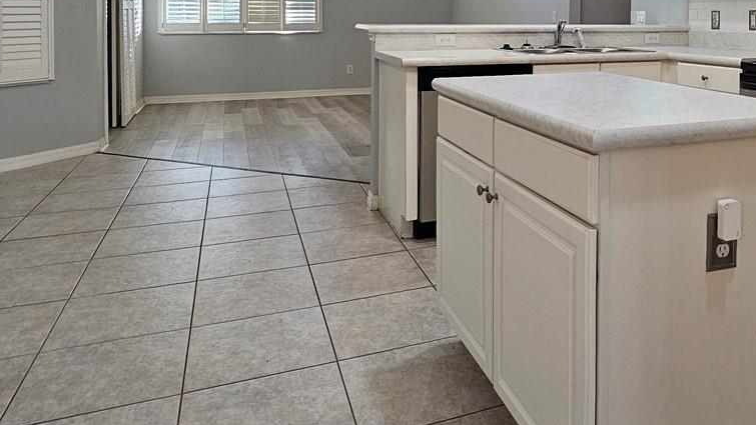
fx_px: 601
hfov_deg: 61.5
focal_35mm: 30
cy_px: 27
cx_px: 545
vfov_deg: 36.1
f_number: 2.2
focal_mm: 2.2
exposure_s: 1/60
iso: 160
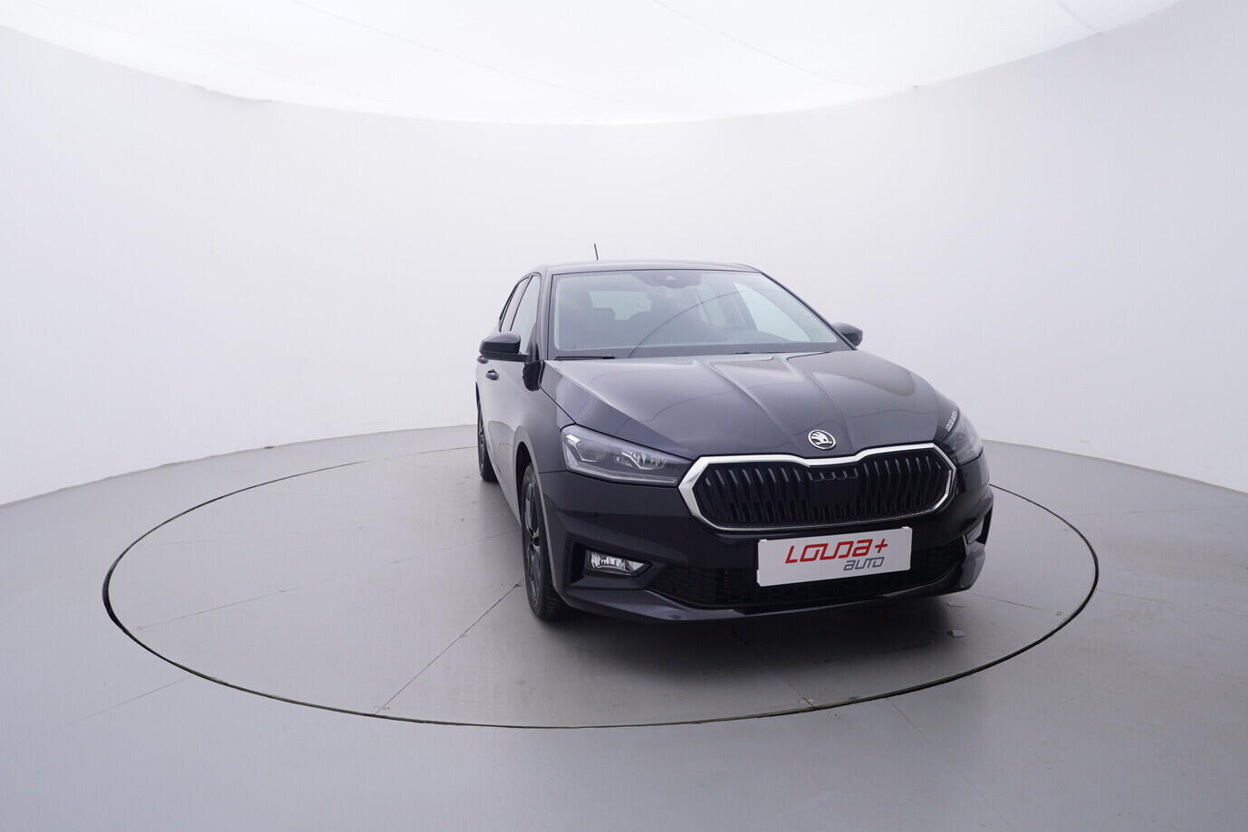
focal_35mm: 24
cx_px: 601
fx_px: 815
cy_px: 401
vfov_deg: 54.1
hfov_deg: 74.8
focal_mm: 15
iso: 200
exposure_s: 1/80
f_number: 5
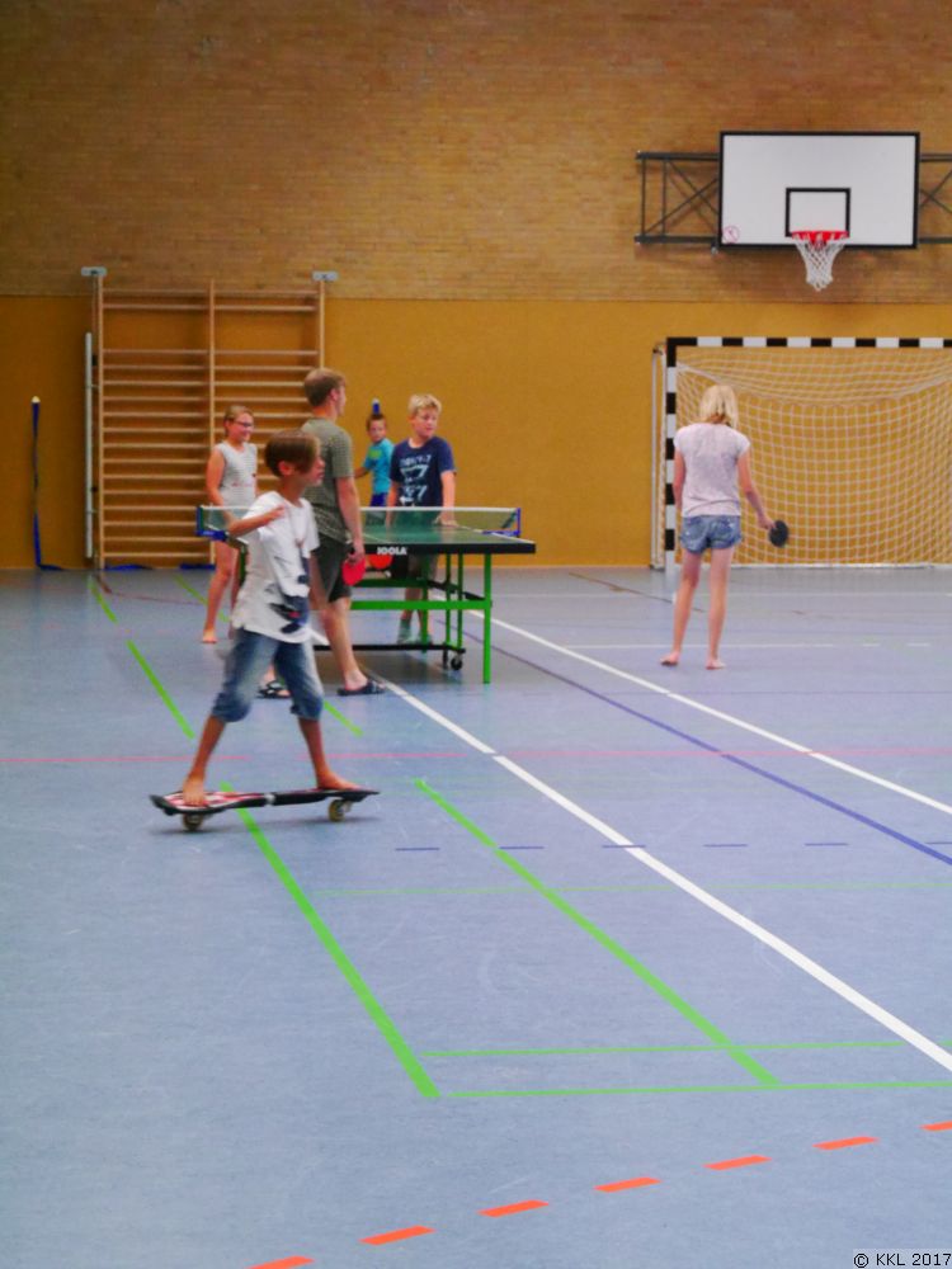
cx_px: 476
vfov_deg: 21.3
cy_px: 634
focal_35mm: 92
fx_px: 3374
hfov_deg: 16.1
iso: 3200
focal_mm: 46
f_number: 4.9
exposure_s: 1/60
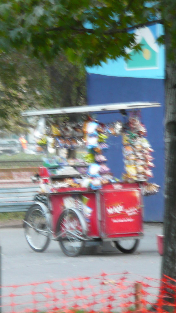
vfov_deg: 5.8
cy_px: 155
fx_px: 3094
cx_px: 78
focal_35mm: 373
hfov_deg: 3.3
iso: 200
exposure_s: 1/8
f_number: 4.9
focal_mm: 46
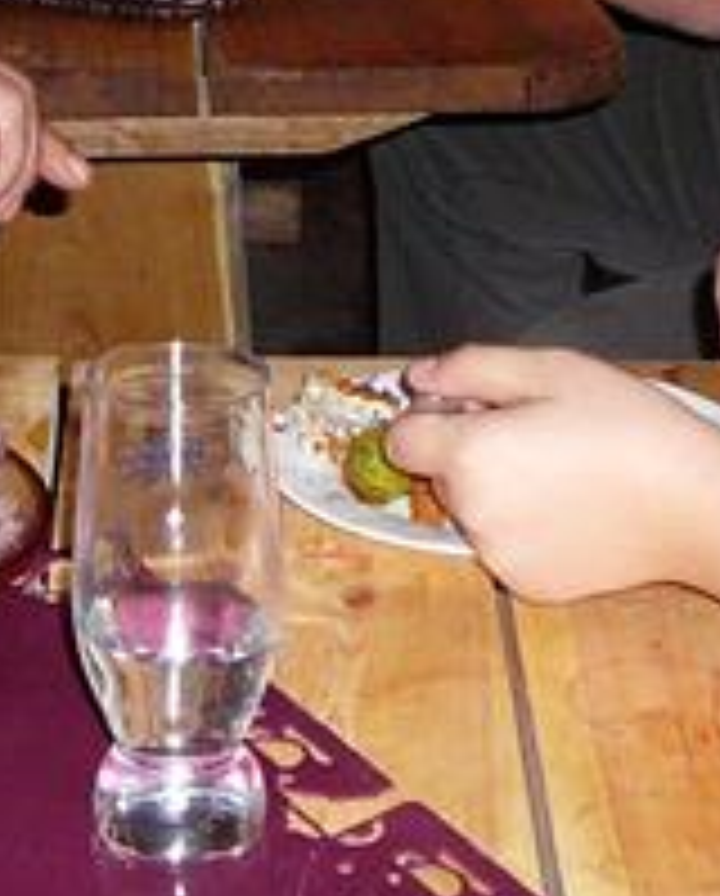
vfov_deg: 13.5
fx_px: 3638
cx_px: 50
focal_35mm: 137
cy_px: -302
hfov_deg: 11.2
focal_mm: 5.2
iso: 160
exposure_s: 1/30
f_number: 2.8
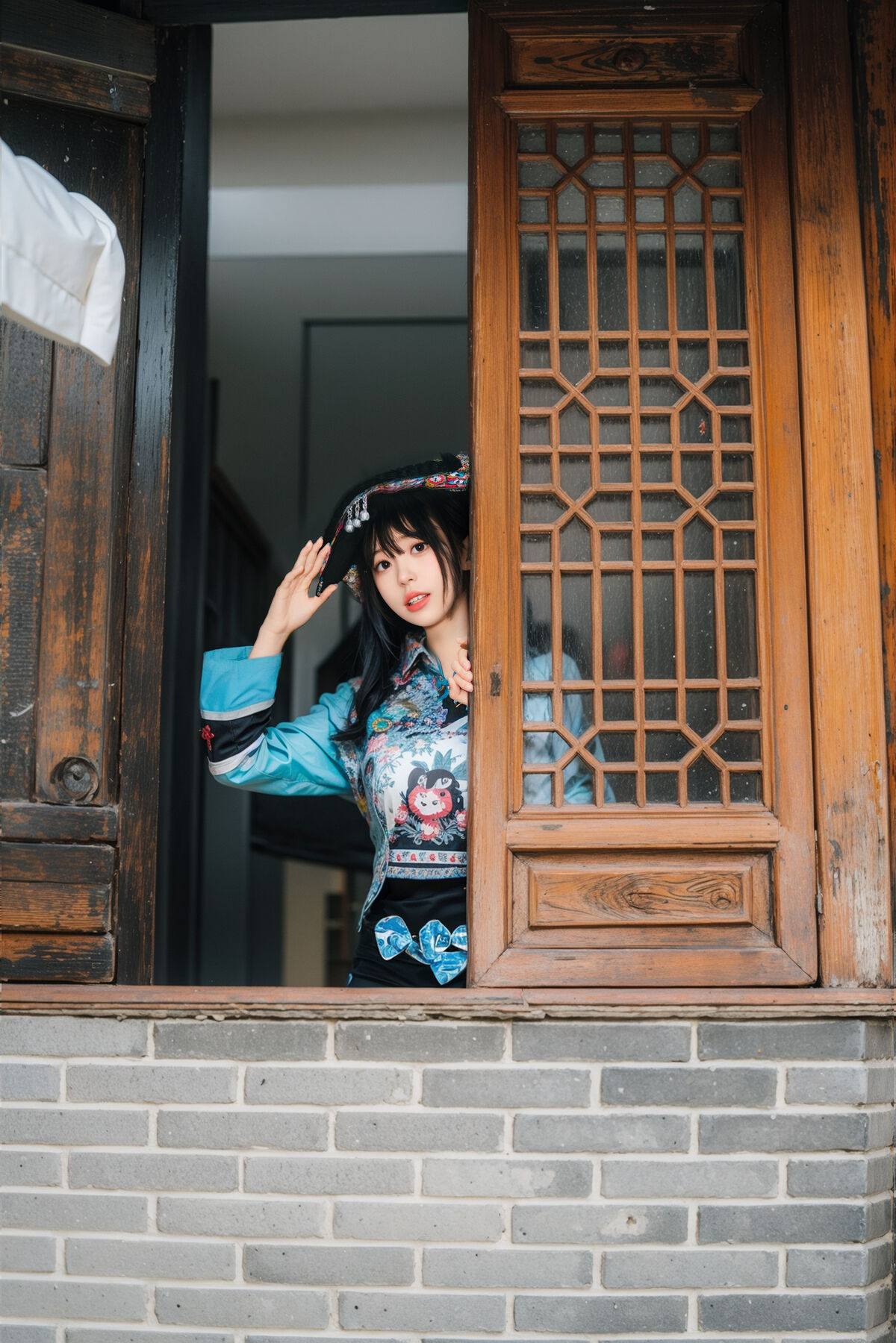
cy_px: 672
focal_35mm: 45
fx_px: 1680
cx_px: 448
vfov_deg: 43.6
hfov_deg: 29.9
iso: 100
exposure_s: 1/800
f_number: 1.4
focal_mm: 30
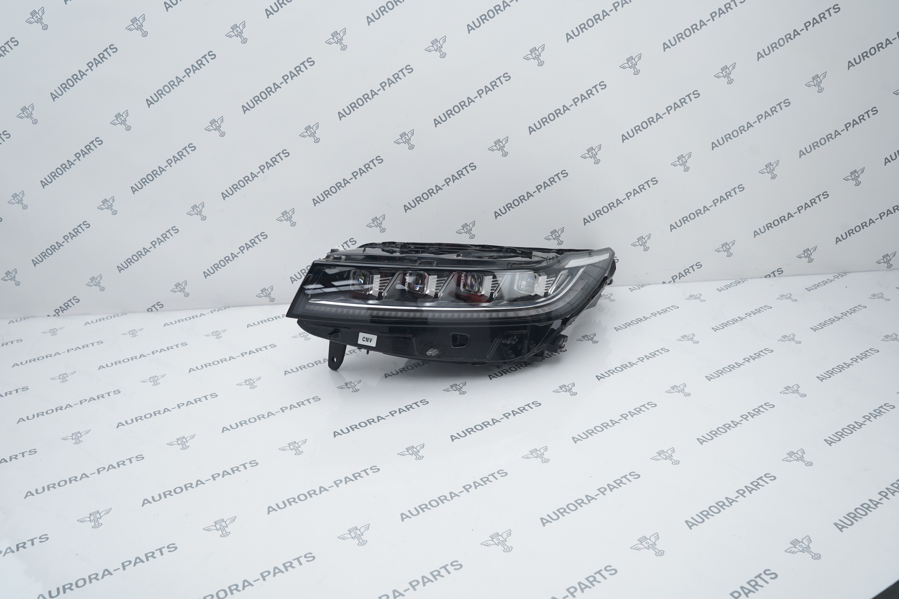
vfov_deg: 46.4
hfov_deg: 65.5
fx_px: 699
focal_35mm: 28
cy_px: 300
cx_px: 450
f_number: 7.1
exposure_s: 1/160
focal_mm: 28
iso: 500
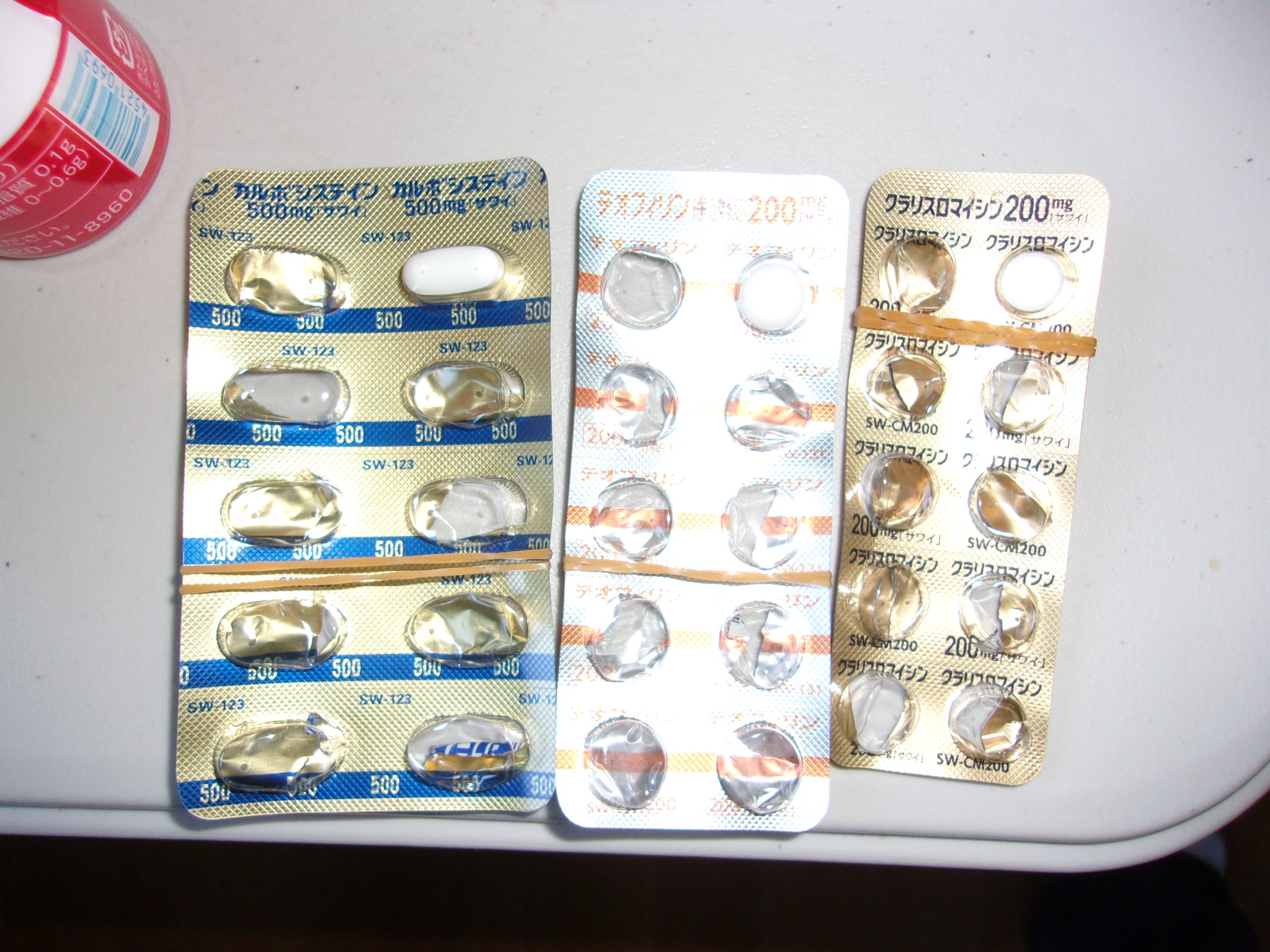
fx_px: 991
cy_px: 476
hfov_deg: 65.3
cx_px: 635
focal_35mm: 27
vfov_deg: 51.4
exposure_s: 1/34
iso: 80
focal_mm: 4.9
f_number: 3
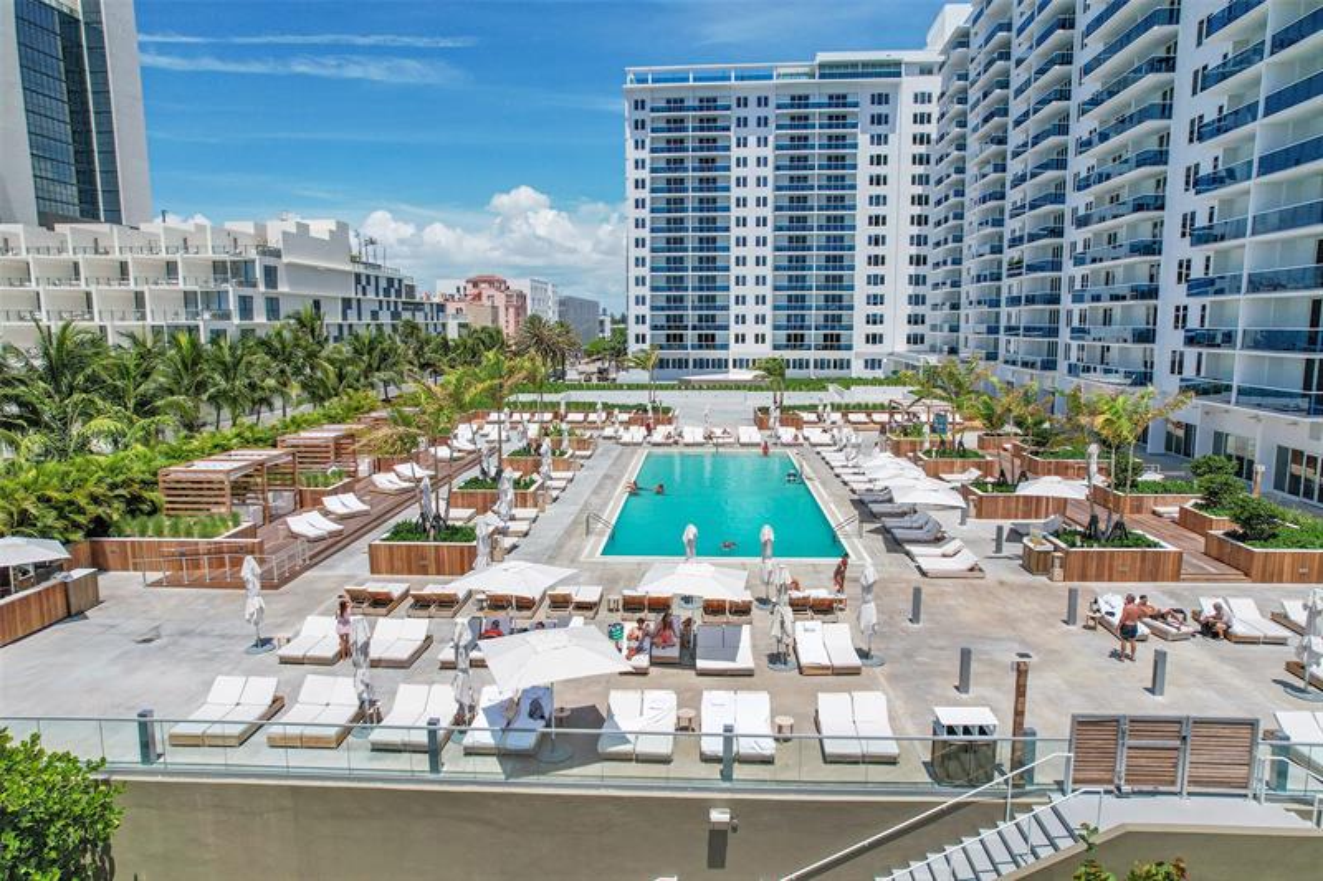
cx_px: 662
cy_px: 440
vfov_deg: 57.2
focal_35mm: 22
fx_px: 808
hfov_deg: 78.6
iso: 160
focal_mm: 8.38
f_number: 2.8
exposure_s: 1/5000
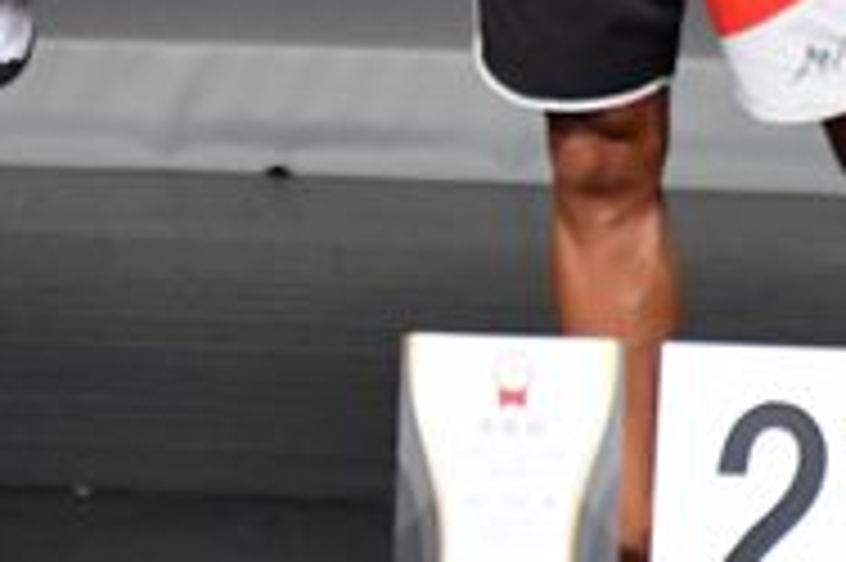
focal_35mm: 1424
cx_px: -358
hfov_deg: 1.4
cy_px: -292
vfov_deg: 1.0
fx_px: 33434
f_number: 5.6
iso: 5000
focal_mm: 230
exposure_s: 1/400
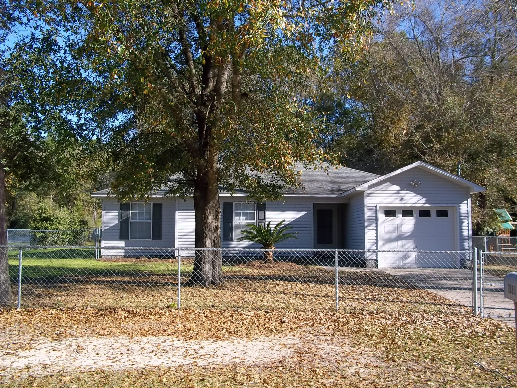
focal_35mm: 36
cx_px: 258
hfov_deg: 51.4
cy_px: 194
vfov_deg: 39.7
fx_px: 538
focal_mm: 6.5
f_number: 3.1
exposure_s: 1/400
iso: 80
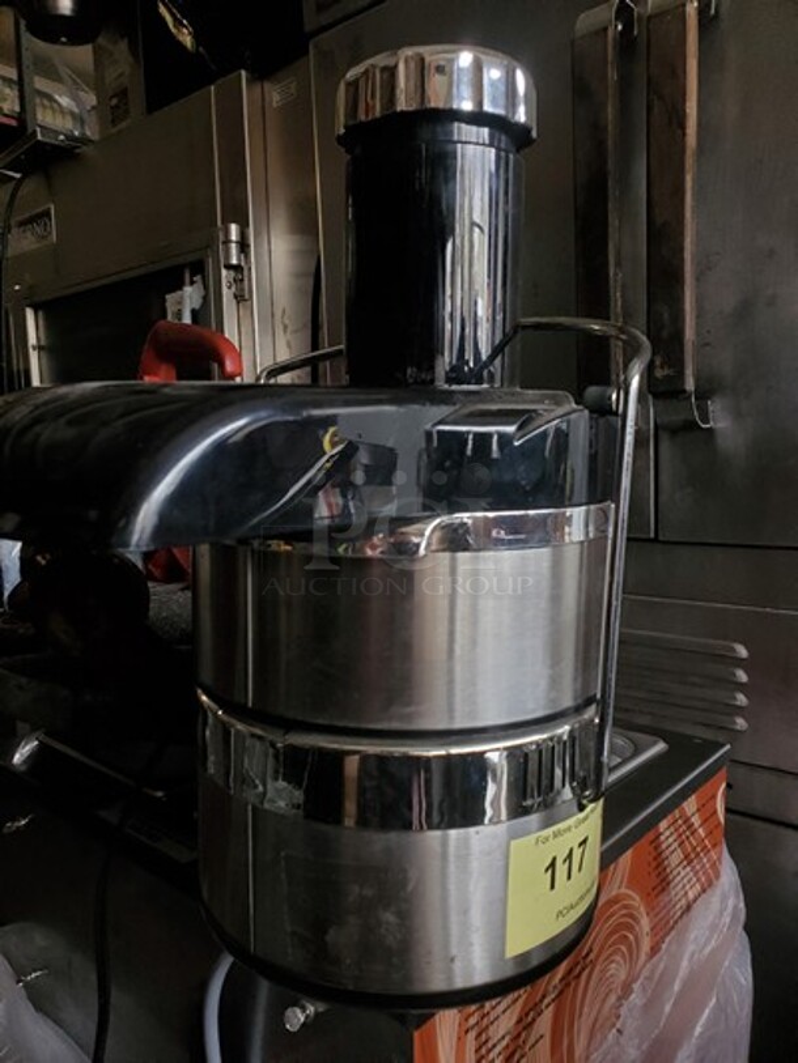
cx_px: 399
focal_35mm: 26
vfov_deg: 67.3
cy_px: 532
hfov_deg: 53.1
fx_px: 799
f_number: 2.4
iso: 125
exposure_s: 1/100
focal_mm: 4.3
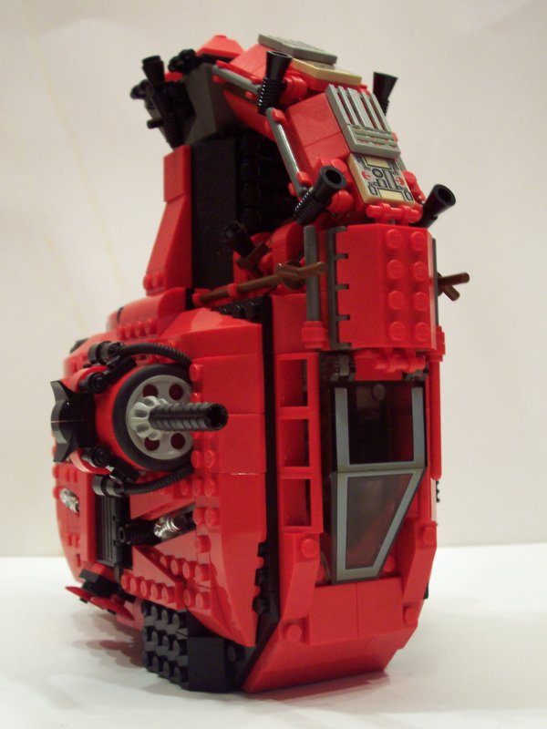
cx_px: 274
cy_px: 364
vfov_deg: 41.2
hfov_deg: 31.5
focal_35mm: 46
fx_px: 969
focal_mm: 7
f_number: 3
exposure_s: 1/20
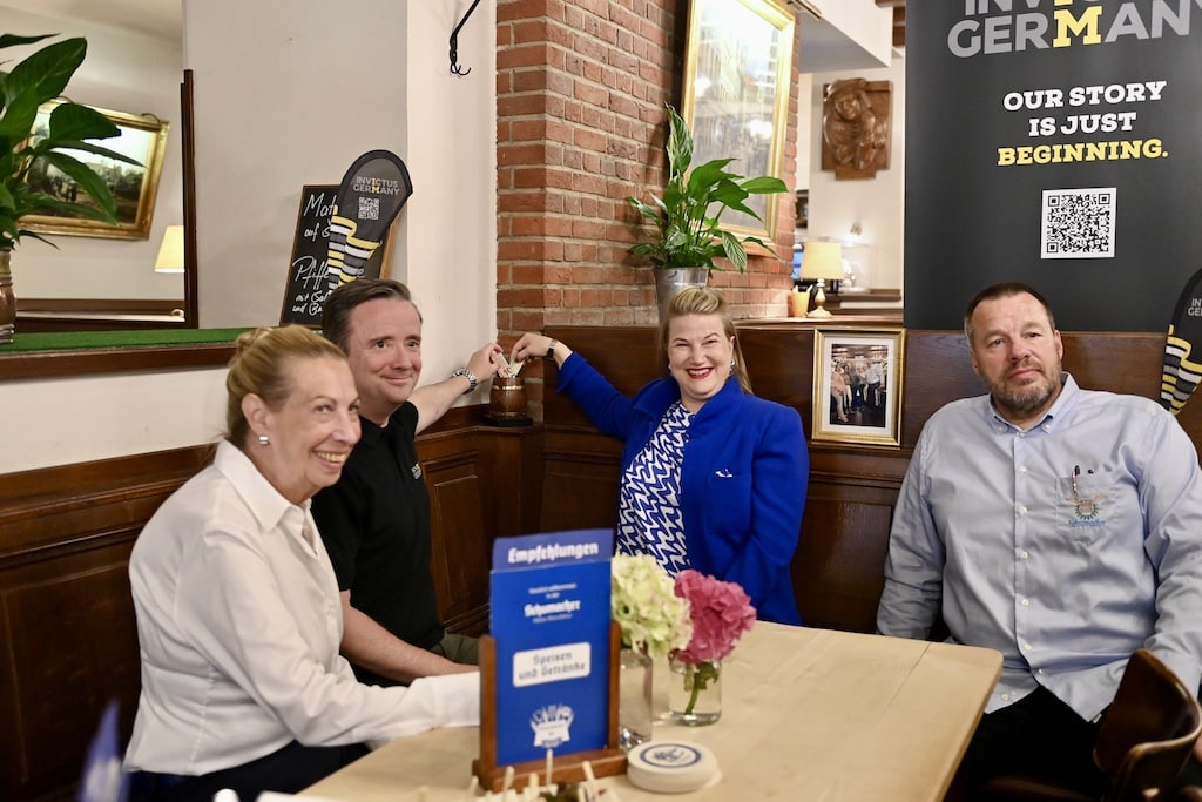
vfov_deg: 38.9
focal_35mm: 34
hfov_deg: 55.8
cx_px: 601
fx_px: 1135
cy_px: 401
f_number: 2.8
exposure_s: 1/100
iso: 4000
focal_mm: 34
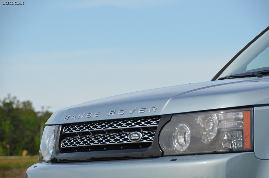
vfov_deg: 8.1
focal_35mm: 168
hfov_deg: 12.3
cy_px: 89
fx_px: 1253
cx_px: 134
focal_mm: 112
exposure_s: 1/1600
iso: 400
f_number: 6.3
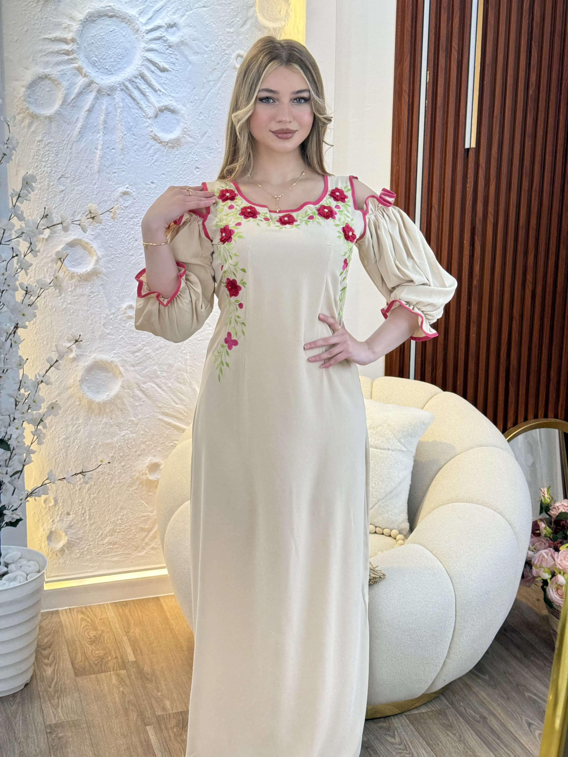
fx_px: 1050
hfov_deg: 30.3
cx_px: 284
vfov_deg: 39.7
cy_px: 378
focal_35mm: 48
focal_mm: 6.76
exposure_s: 1/340
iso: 100
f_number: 1.78
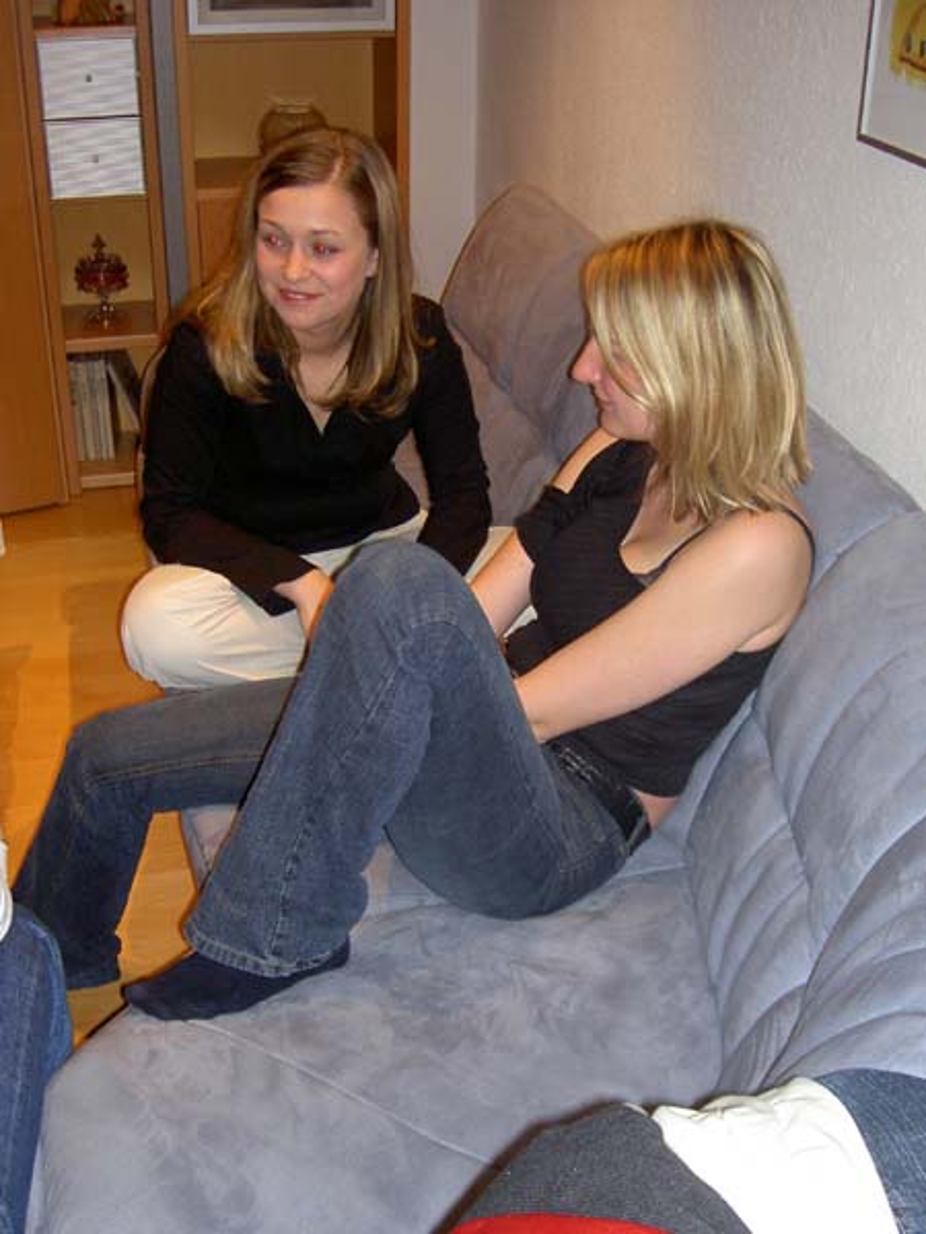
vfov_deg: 47.9
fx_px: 1391
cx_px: 463
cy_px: 617
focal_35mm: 39
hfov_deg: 36.8
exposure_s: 1/59.5
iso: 100
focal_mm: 8
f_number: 2.8
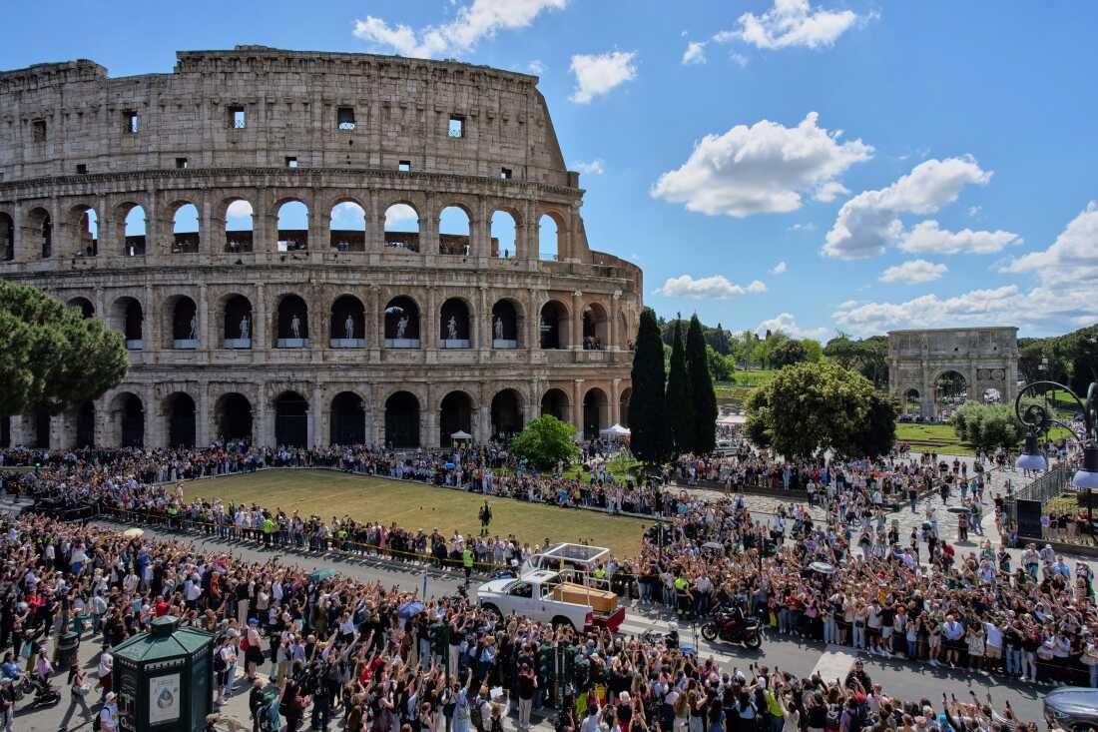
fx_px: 732
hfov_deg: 73.8
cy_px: 366
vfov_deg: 53.1
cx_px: 549
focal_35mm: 24
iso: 500
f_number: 13
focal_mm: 24
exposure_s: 1/1000
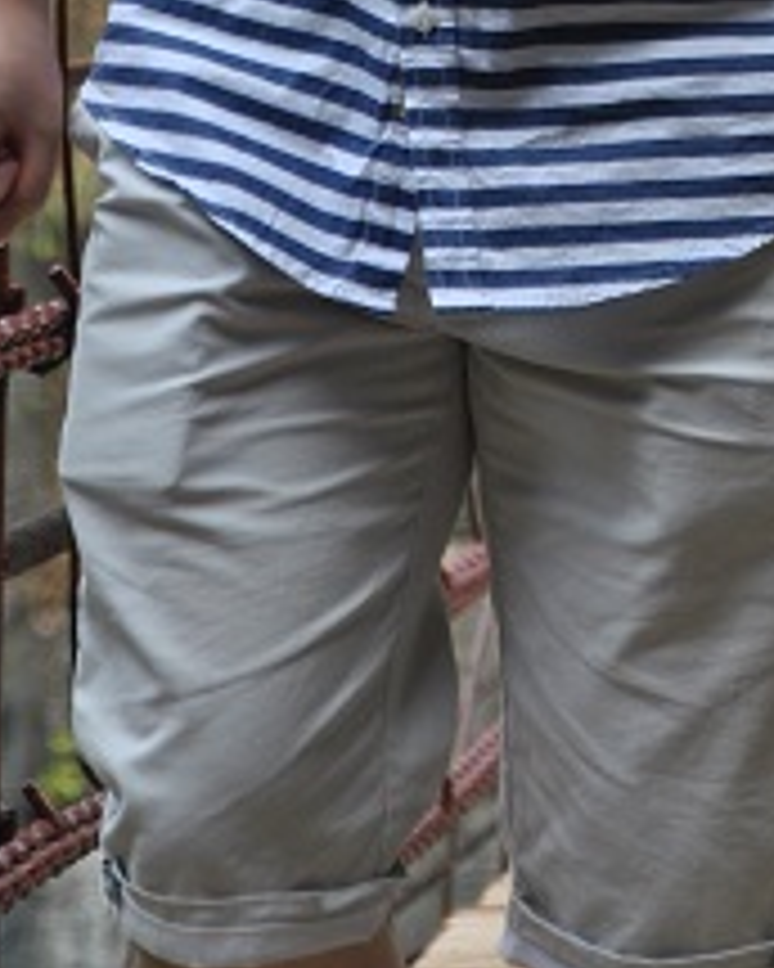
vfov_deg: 4.4
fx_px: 12390
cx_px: 889
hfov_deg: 3.6
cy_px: -579
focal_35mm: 433
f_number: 5.6
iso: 200
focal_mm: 85
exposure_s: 1/200
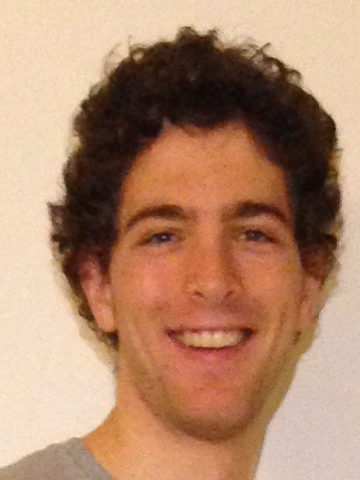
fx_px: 2563
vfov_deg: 9.2
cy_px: 1282
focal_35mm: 185
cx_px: 278
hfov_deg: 8.0
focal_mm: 4.12
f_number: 2.4
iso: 400
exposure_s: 1/20
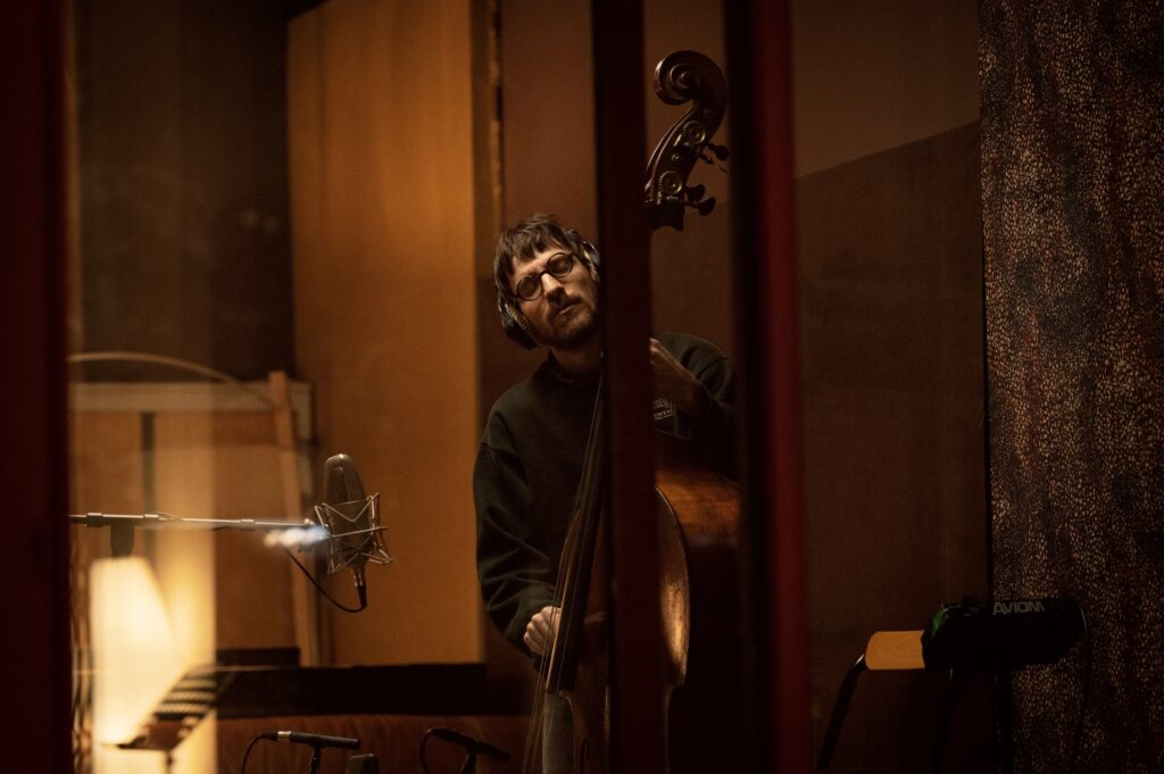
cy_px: 387
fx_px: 4361
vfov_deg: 10.1
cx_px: 582
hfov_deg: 15.2
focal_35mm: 135
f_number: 3.2
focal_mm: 135
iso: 4000
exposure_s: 1/200
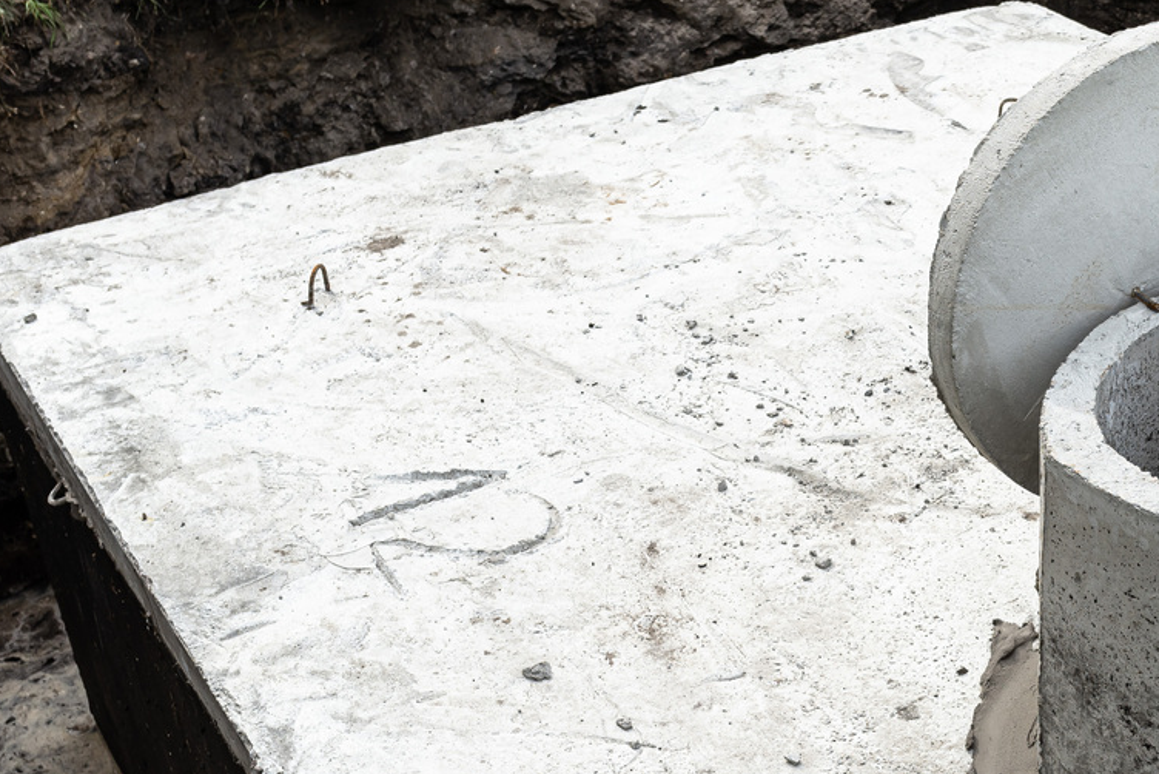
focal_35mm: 70
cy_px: 584
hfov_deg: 27.9
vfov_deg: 19.3
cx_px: 1014
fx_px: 2254
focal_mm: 35
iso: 100
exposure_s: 1/320
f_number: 7.1
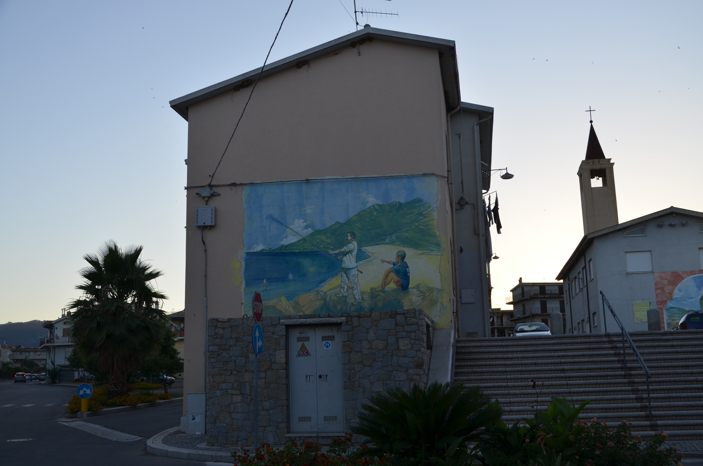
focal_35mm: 38
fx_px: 731
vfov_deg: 35.3
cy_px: 233
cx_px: 352
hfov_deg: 51.4
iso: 200
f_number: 7.1
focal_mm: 25
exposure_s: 1/200
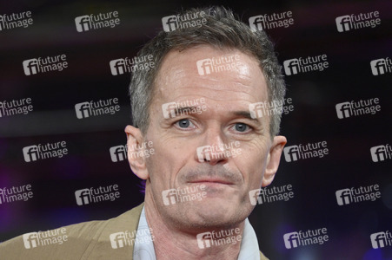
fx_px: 3264
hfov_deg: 6.9
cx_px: 196
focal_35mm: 300
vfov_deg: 4.6
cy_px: 130
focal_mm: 300
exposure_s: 1/250
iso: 5000
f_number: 5.6
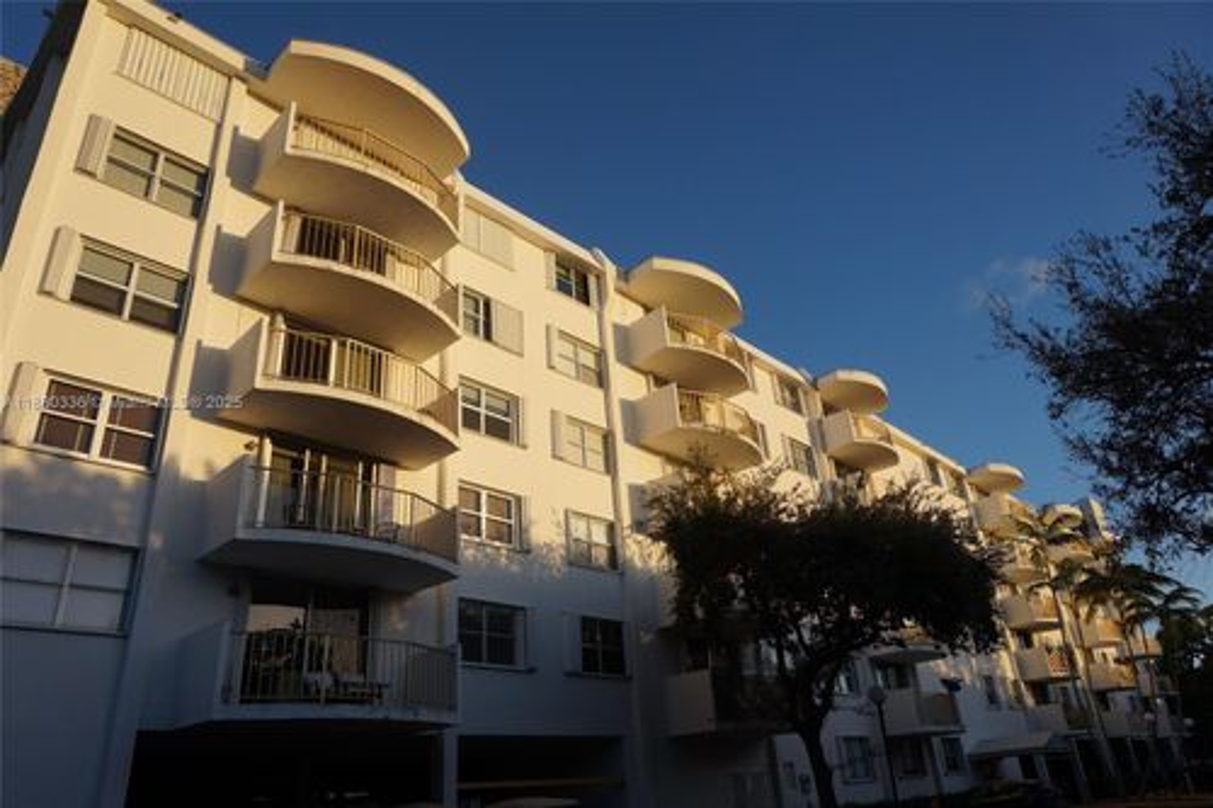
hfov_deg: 73.8
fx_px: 808
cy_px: 404
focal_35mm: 24
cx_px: 606
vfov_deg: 53.1
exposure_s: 1/250
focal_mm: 16
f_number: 7.1
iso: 100
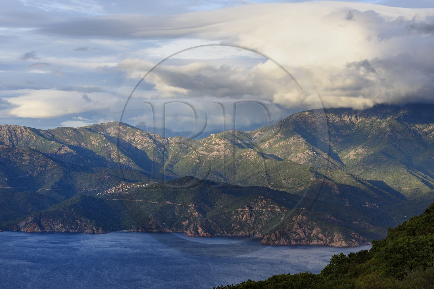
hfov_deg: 23.9
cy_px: 144
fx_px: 1024
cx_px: 217
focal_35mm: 85
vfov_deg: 16.0
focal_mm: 85
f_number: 13
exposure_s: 1/200
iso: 400
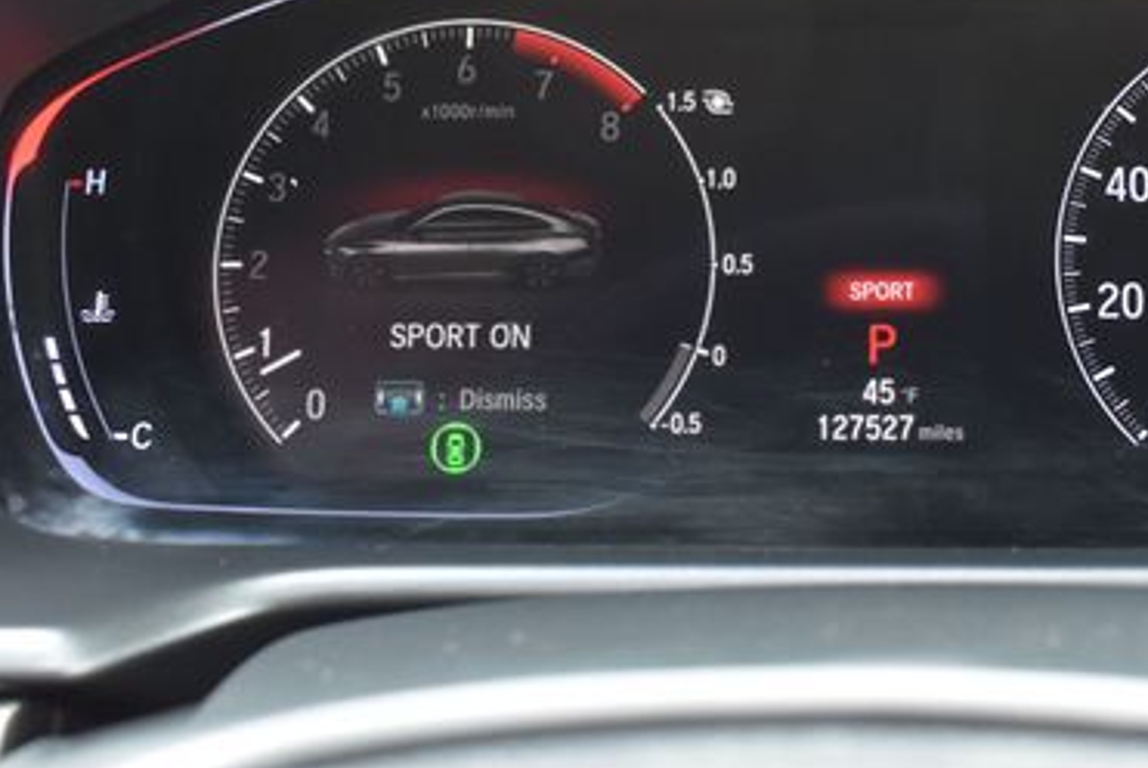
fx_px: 1979
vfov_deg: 21.9
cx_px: 863
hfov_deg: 31.8
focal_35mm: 62
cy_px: 316
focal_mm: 24
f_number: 6.3
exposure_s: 1/15
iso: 1000
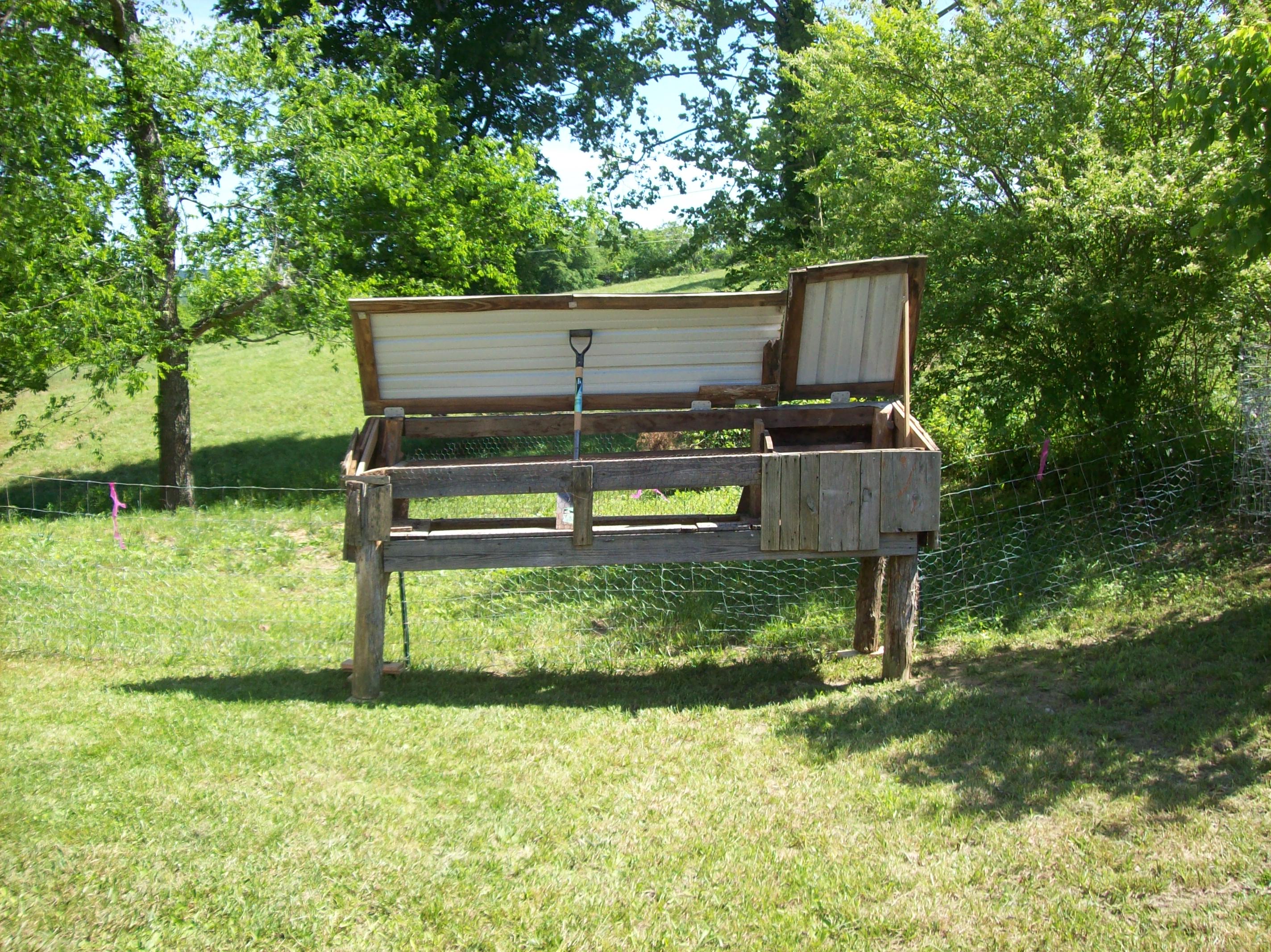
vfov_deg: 39.6
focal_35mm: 36
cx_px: 636
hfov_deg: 51.4
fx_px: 1321
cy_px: 476
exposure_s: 1/530
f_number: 2.7
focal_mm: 6
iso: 80
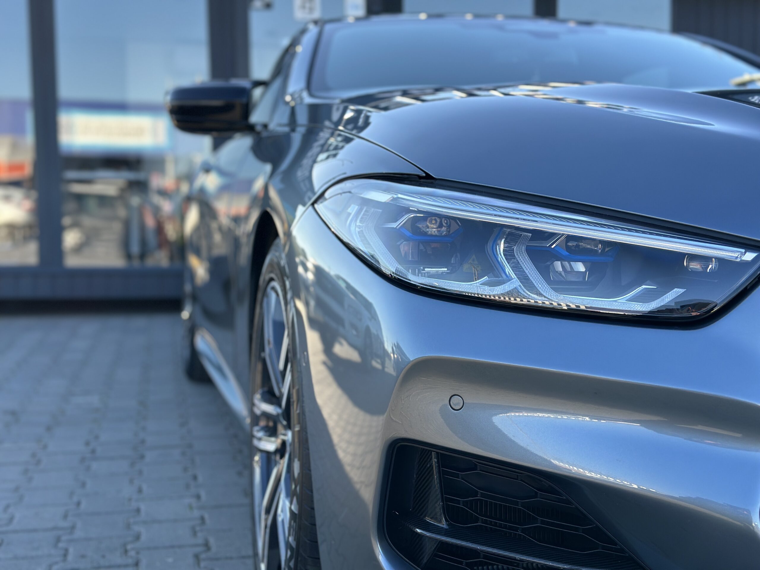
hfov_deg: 39.7
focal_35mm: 48
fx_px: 1054
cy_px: 285
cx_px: 380
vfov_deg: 30.3
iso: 80
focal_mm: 6.86
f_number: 1.78
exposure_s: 1/953
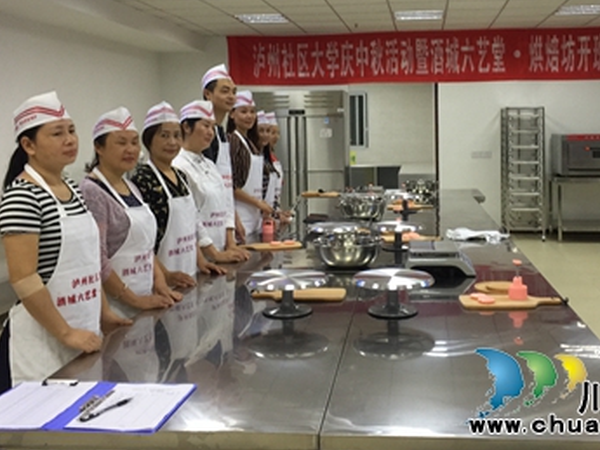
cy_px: 140
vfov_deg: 34.0
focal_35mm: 42
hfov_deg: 44.6
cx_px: 353
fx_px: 728
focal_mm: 4.15
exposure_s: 1/17
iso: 80
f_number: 2.2
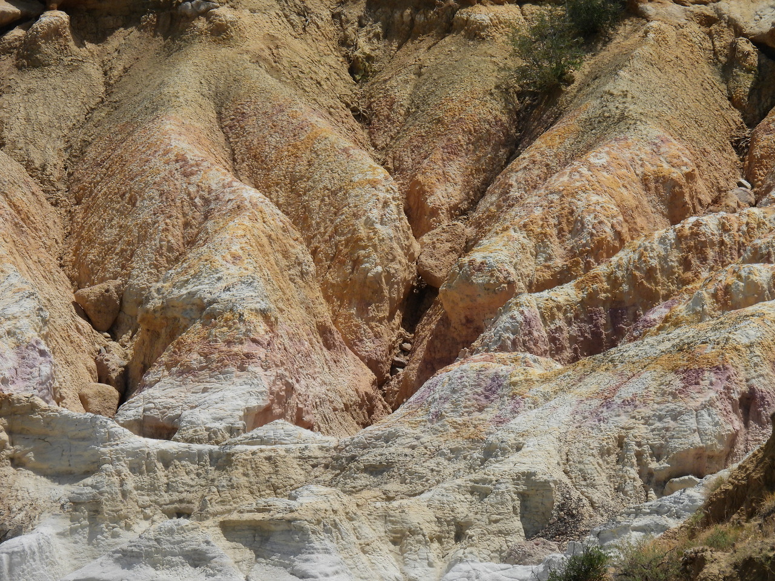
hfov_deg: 3.1
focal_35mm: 650
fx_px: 14553
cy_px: 290
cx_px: 388
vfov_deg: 2.3
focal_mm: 116
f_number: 5.6
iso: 100
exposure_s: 1/800
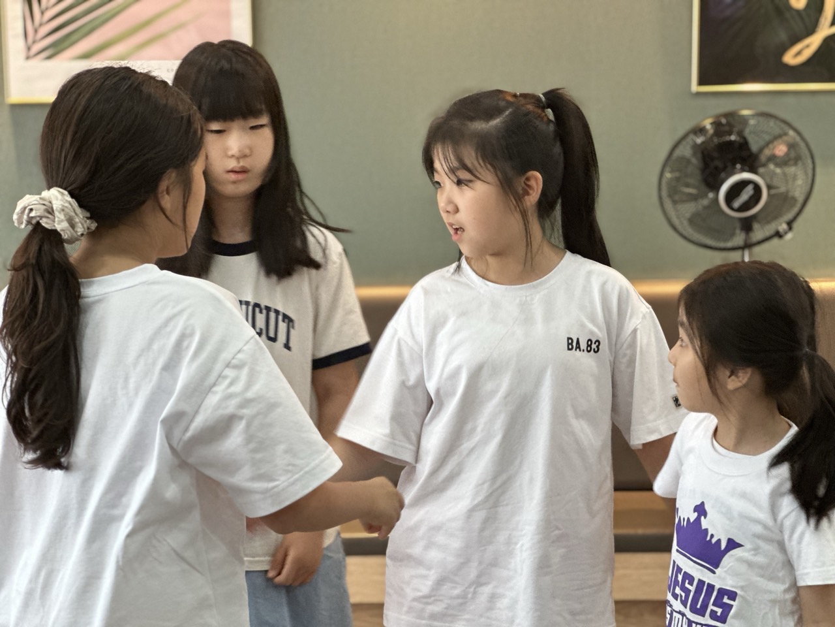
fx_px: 1857
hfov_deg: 25.3
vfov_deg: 19.1
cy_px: 314
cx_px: 418
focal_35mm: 77
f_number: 2.8
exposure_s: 1/40
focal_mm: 9
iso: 320
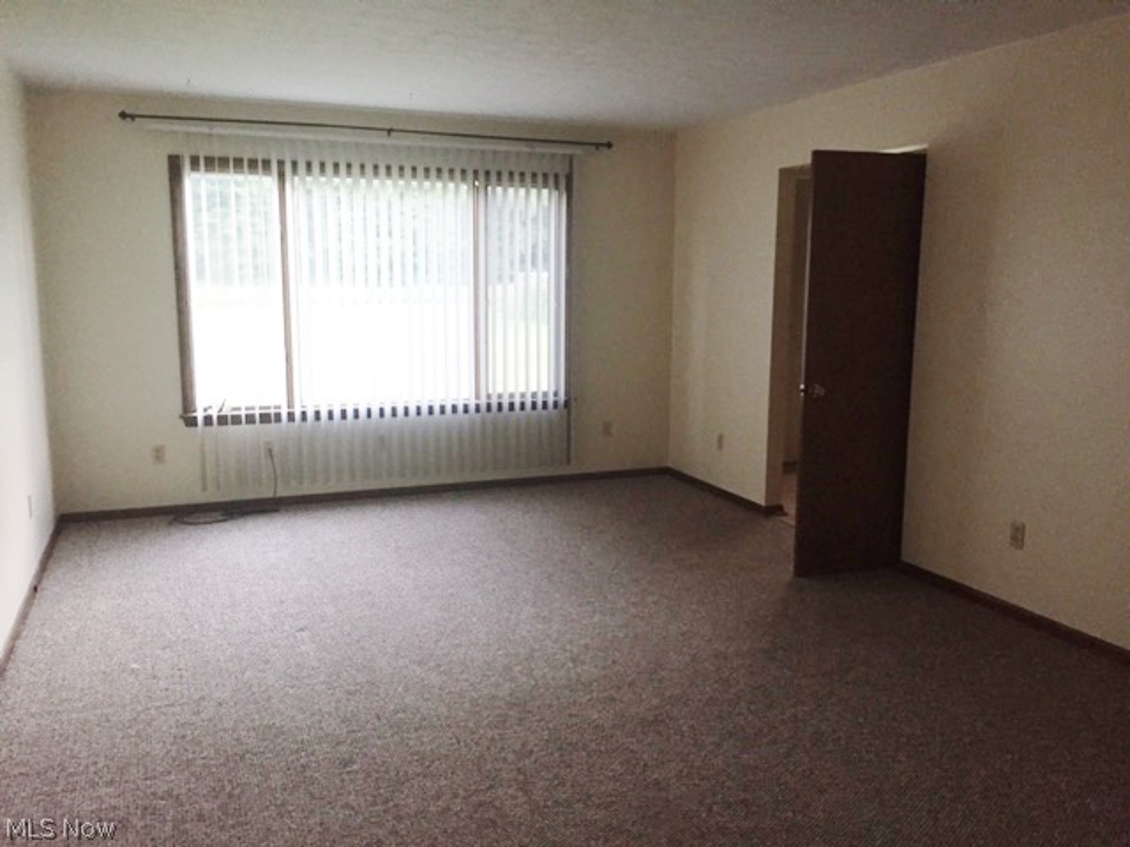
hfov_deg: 61.7
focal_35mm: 29
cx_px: 565
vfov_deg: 48.2
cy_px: 424
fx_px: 947
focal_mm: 4.15
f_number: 2.2
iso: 160
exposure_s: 1/30
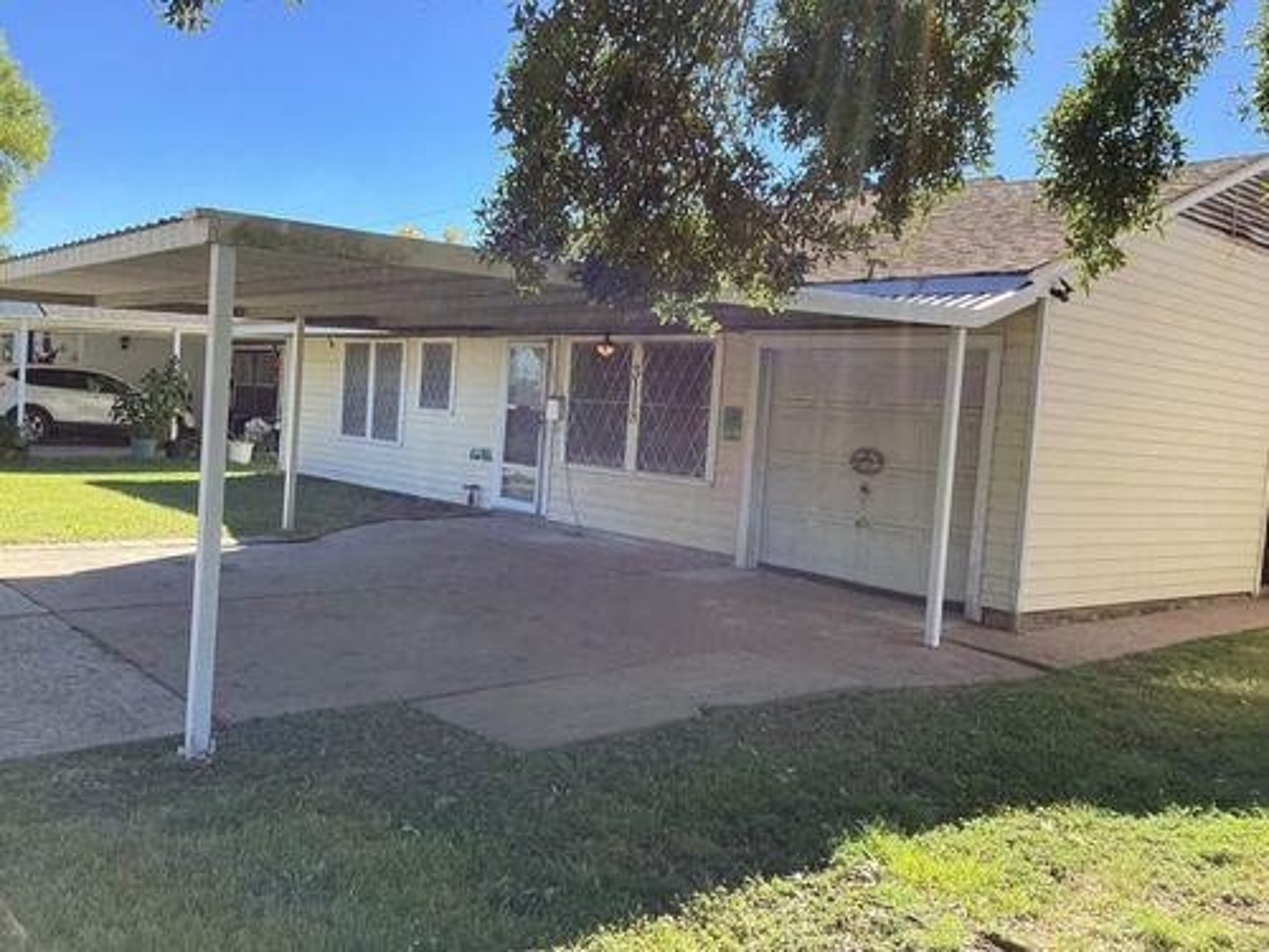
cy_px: 476
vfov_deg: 45.4
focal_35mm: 31
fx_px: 1136
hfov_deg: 58.4
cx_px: 634
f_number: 2.4
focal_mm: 3.3
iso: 25
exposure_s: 1/515
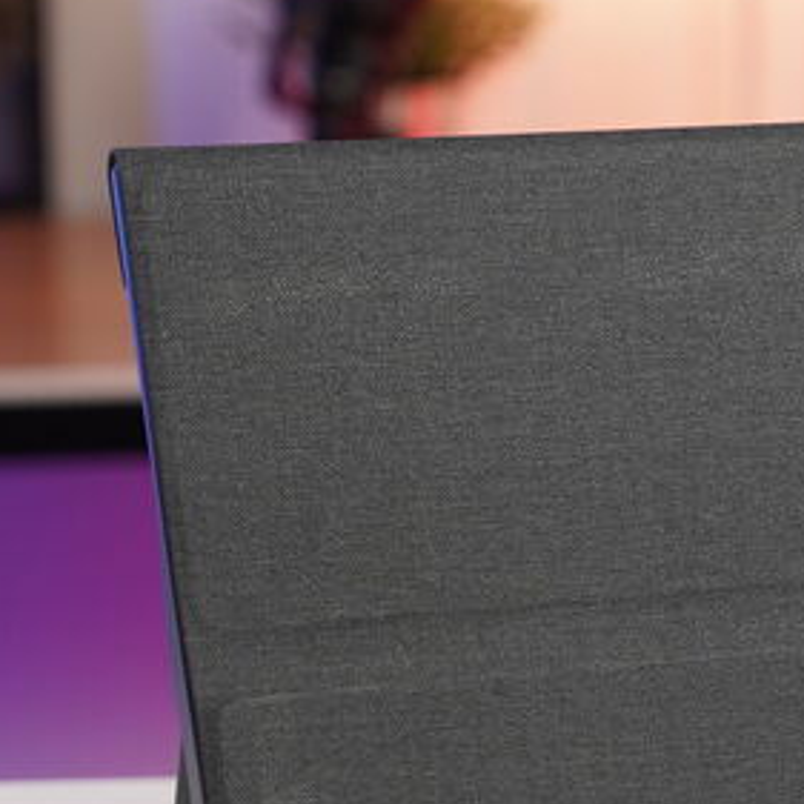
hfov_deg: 11.5
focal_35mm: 150
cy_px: 655
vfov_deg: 11.6
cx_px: 841
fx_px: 3942
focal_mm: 60
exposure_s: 1/125
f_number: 5
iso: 640
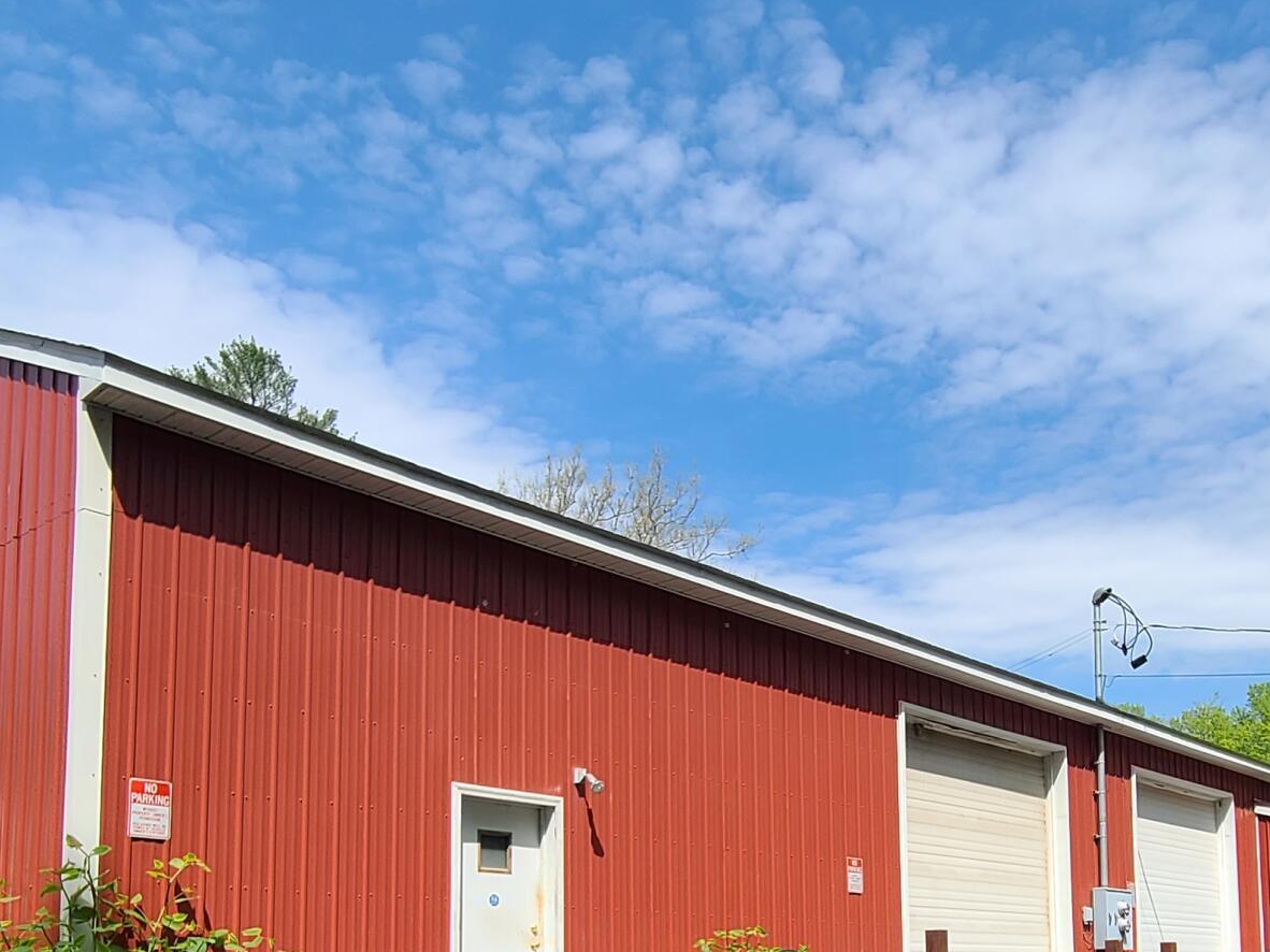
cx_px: 829
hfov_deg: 54.4
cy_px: 871
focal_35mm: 33
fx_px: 1210
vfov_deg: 39.6
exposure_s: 1/1497
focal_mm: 2.2
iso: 50
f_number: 2.2
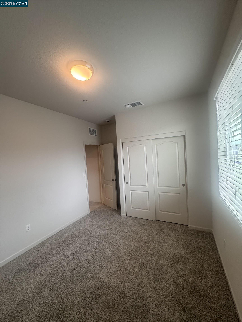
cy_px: 161
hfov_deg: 85.7
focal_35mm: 14
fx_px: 130
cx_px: 121
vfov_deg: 102.1
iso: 250
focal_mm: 2.22
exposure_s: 1/120
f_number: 2.2
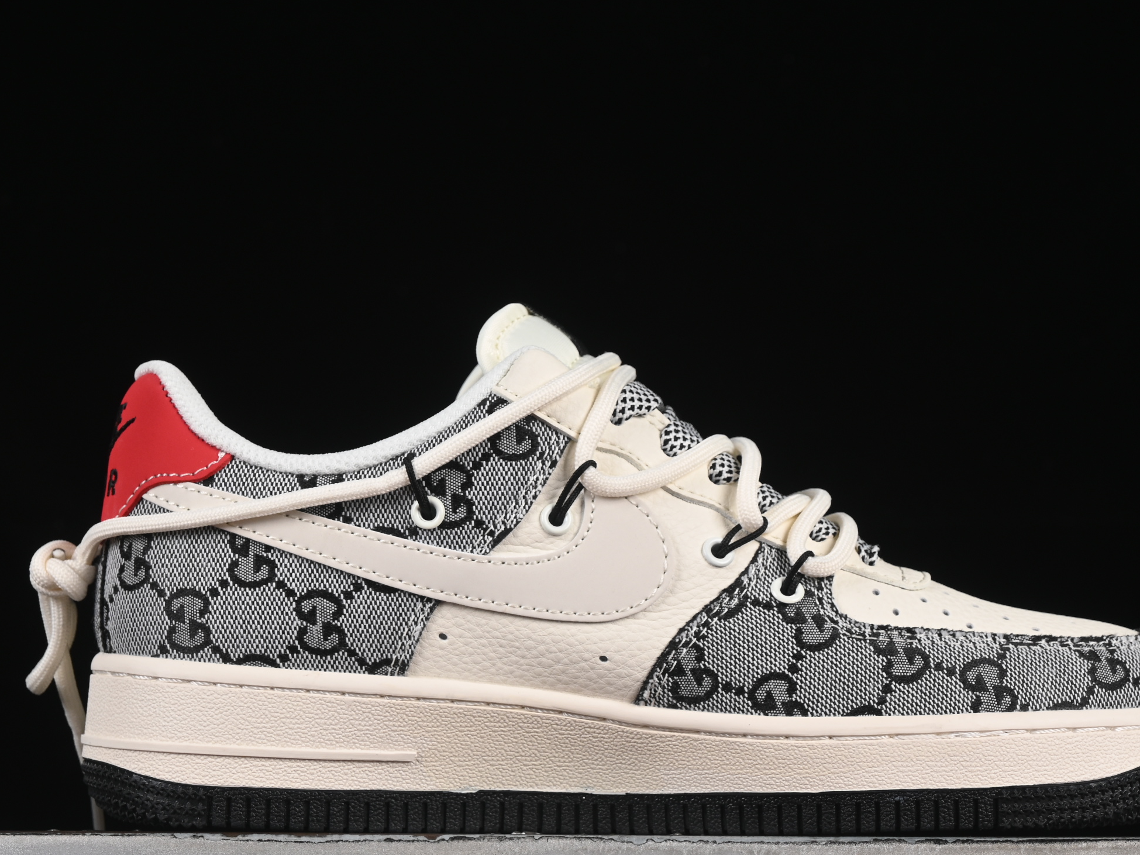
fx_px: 3392
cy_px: 494
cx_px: 609
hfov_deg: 19.1
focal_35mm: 103
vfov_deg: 14.4
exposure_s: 1/80
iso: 160
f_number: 8
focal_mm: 50
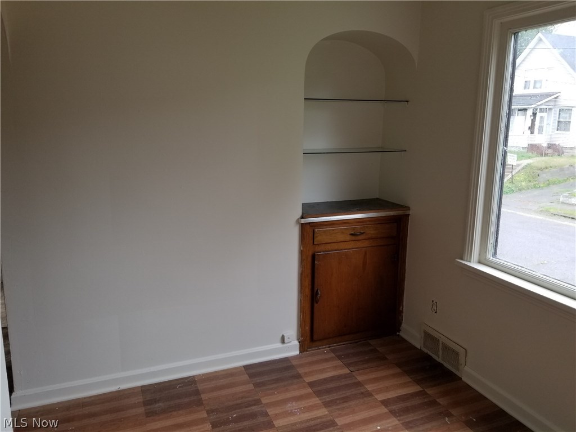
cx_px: 288
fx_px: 433
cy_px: 216
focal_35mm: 26
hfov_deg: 67.3
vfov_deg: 53.1
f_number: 1.7
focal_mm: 4.25
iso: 64
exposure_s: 1/60
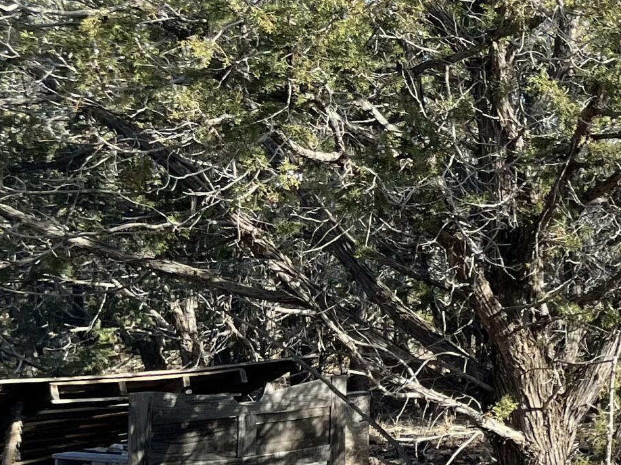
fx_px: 1524
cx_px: 963
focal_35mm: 85
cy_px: 246
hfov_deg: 19.6
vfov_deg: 17.4
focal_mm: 5.1
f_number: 1.6
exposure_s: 1/871
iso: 50
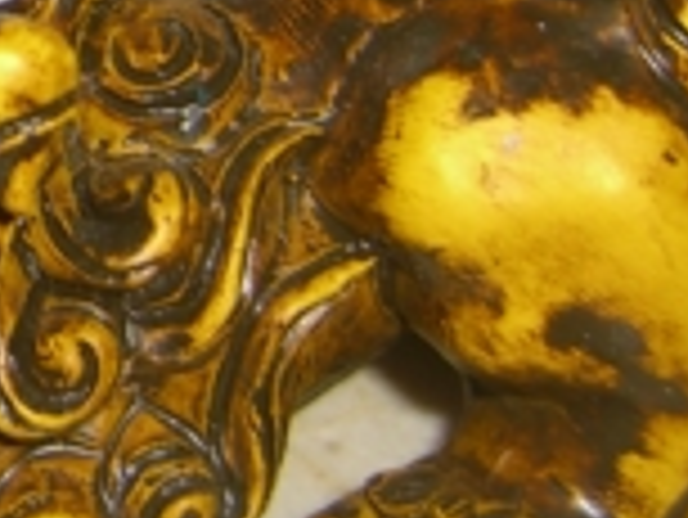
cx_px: -755
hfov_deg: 9.2
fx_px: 3958
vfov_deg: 7.4
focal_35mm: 199
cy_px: -243
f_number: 2.8
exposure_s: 1/60
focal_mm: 7.9
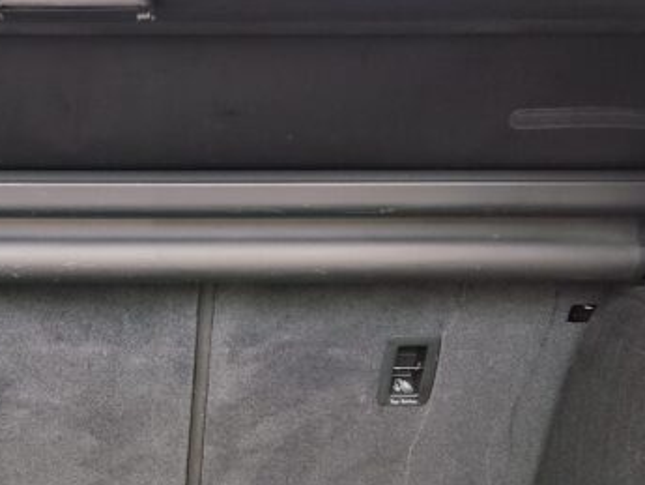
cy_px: 597
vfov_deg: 17.5
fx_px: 1491
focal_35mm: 80
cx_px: 77
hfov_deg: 23.8
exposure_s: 1/100
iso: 98
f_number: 1.69
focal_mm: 7.01
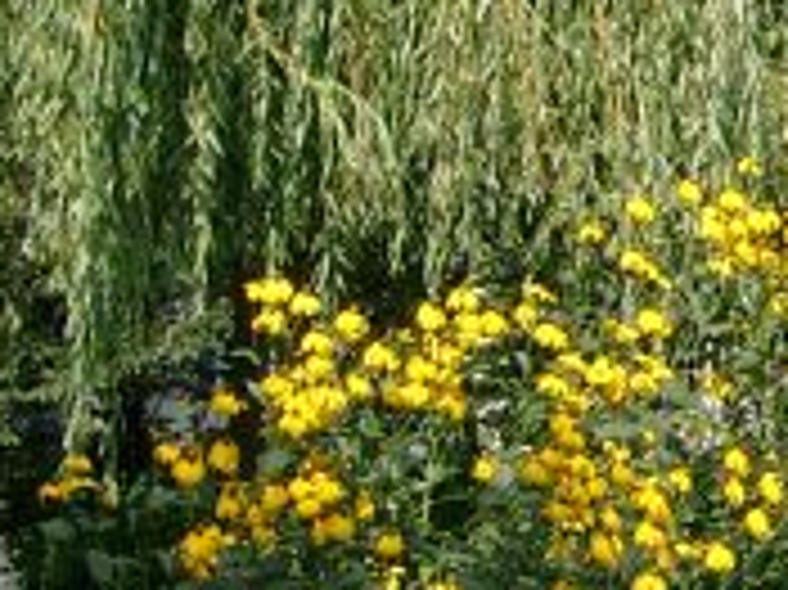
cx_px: 1761
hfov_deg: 8.6
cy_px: -221
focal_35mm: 215
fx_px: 4891
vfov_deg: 6.8
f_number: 4
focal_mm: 9.82
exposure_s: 1/373
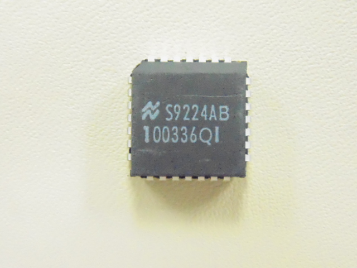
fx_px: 670
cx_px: 178
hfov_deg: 29.8
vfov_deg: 22.6
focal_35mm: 65
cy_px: 134
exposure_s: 1/80
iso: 3200
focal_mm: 11.7
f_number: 4.1
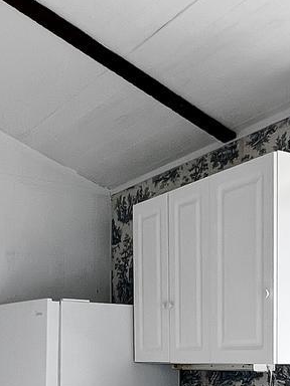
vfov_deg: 32.5
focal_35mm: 52
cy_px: 423
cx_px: 160
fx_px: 581
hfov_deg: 28.0
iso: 100
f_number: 1.8
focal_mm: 1.57
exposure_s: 1/120
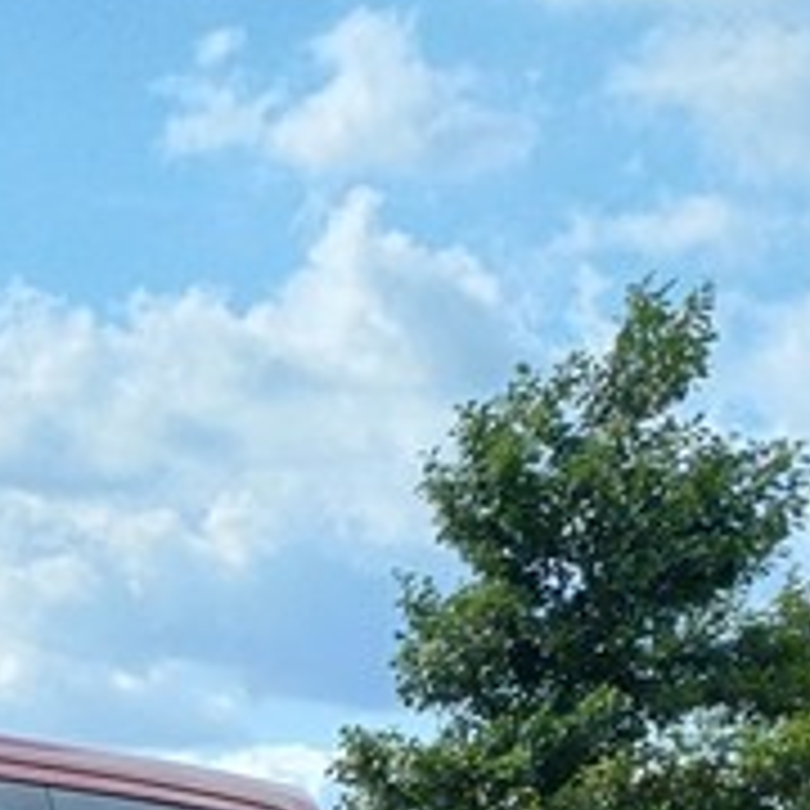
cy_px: 1516
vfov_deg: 12.5
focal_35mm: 126
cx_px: -900
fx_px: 3336
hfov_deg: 12.0
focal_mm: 4.65
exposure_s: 1/831
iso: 50
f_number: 1.8
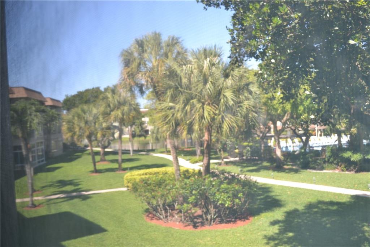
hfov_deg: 53.1
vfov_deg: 36.8
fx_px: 370
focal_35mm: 36
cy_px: 124
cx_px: 185
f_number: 4
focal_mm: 24
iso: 100
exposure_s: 1/200
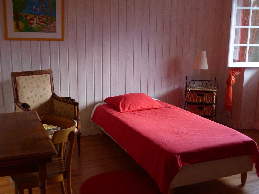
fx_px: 299
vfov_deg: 36.0
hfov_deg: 46.8
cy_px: 97
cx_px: 130
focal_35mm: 40
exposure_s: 1/50
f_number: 3.1
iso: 400
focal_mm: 7.1
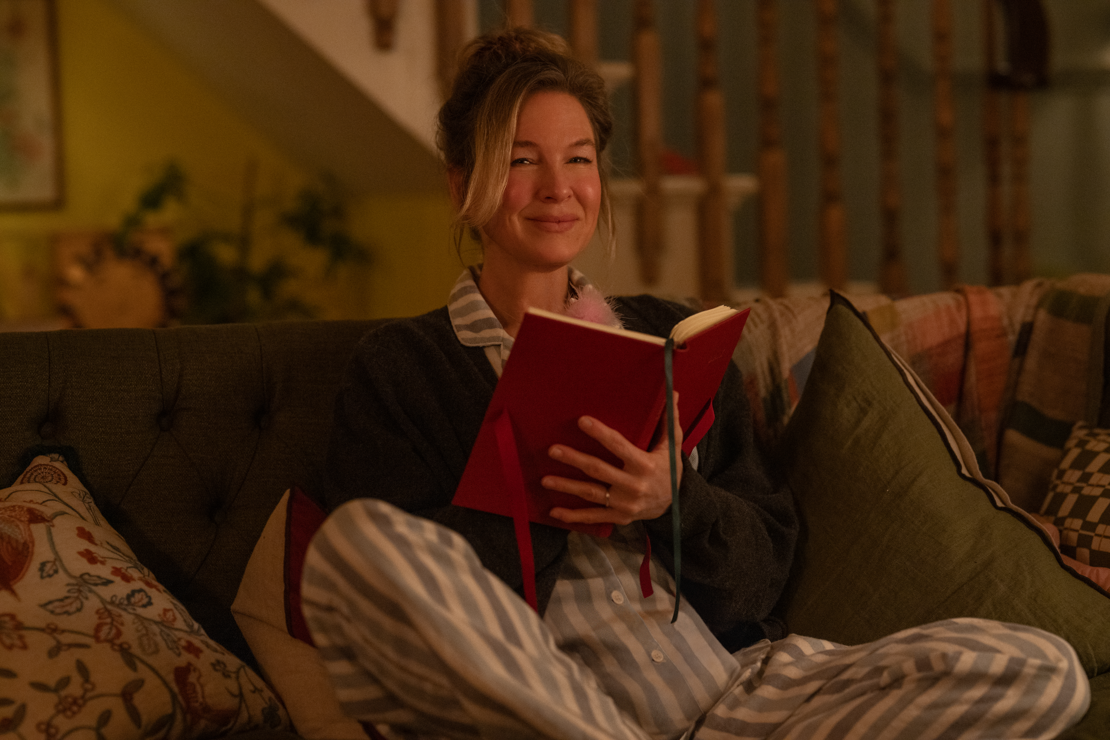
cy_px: 370
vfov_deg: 16.1
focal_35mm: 85
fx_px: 2621
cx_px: 555
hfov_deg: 23.9
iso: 3200
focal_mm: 85
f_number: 2.2
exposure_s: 1/160
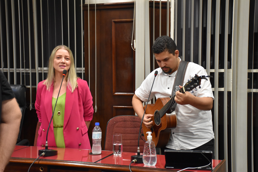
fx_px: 430
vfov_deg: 22.7
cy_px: 86
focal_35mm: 60
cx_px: 129
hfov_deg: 33.4
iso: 2500
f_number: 4.5
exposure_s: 1/60
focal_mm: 40
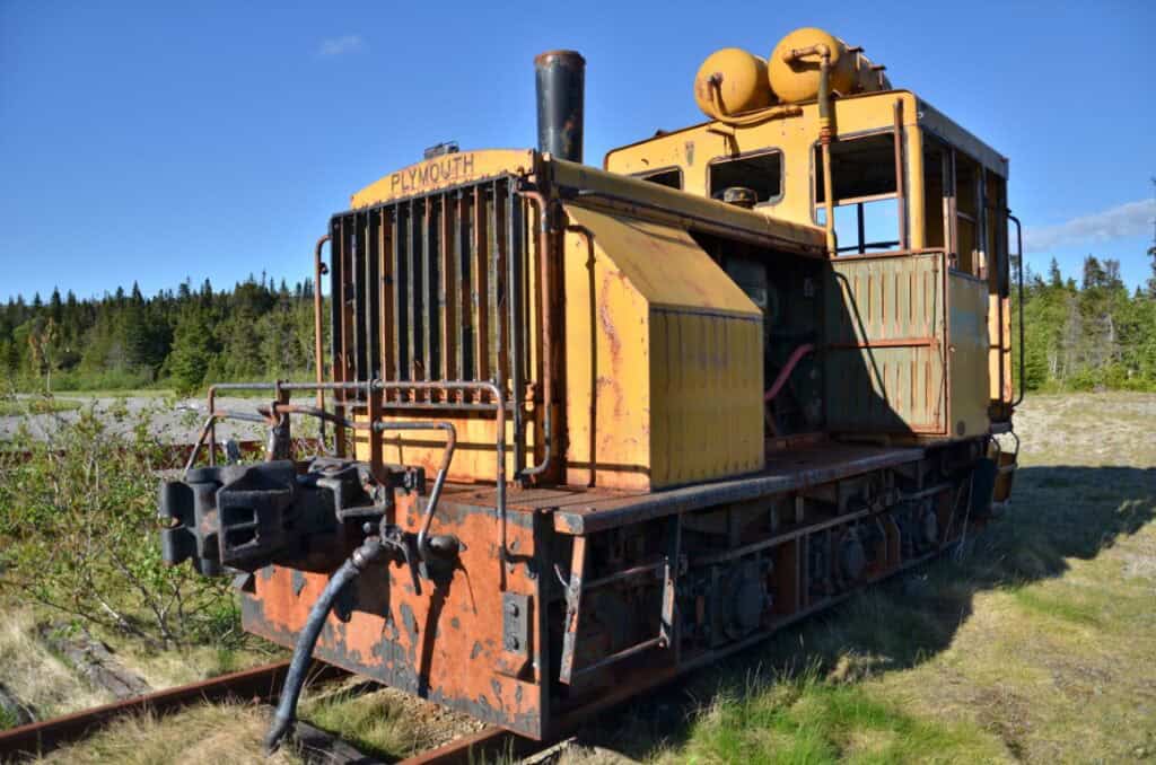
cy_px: 382
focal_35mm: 27
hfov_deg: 67.5
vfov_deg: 47.7
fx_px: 865
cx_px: 578
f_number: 4.5
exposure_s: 1/1000
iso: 100
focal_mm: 18
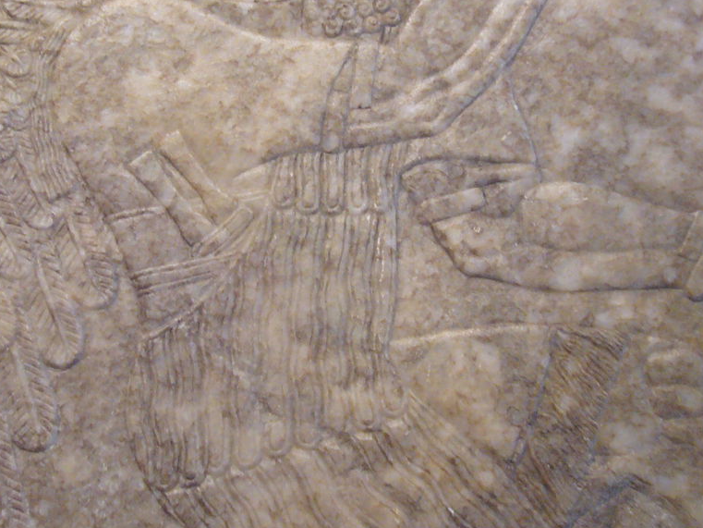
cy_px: 212
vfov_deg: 18.0
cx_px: 312
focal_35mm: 82
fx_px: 1666
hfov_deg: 23.8
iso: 160
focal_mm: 6.4
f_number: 3.2
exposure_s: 1/15
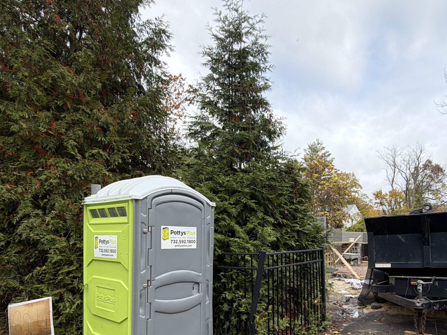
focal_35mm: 27
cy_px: 240
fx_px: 349
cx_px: 251
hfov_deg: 65.1
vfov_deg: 49.8
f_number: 2.2
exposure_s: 1/535
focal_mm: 2.22
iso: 40
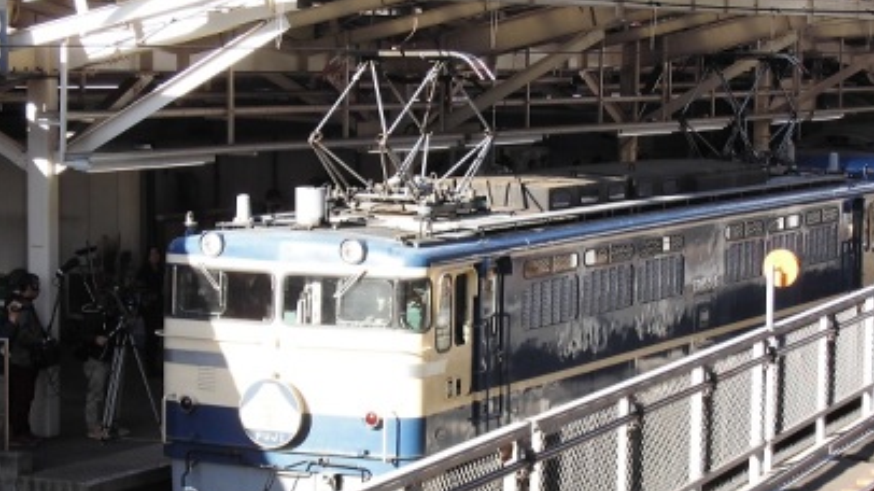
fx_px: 2270
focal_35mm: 98
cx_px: 448
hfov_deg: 21.8
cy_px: 337
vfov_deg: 12.3
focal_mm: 13.1
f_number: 4.5
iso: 80
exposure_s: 1/125
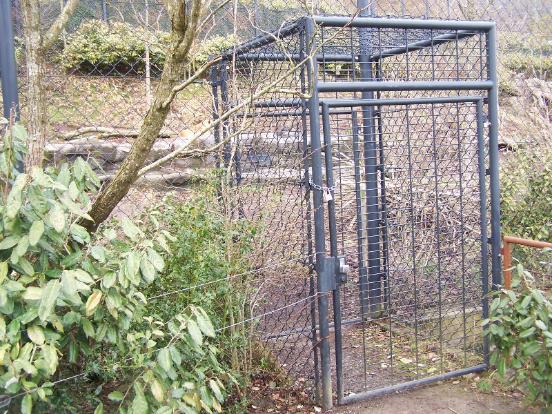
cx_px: 276
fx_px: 606
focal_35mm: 38
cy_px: 207
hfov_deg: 49.0
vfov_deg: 37.7
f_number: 2.8
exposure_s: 1/125
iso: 80
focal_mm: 6.3
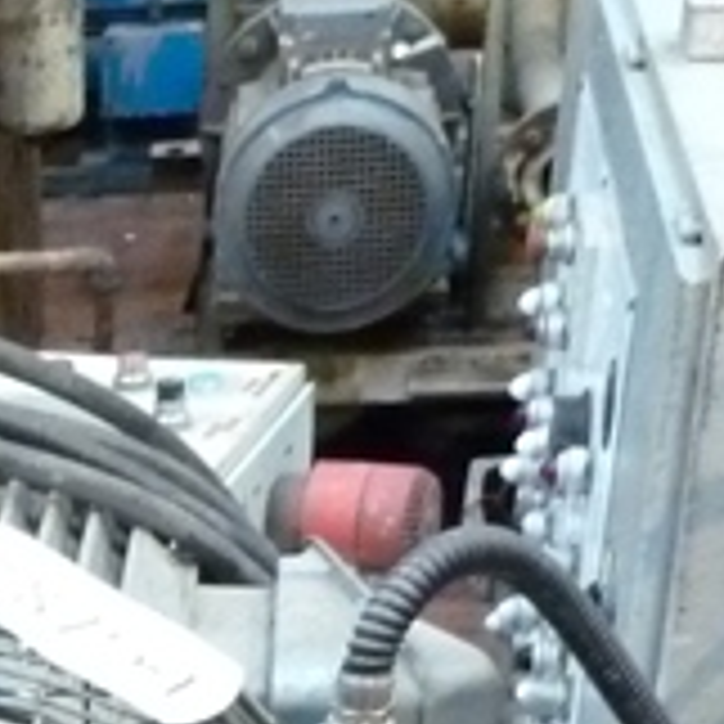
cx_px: -445
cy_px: 1250
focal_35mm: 110
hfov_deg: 14.5
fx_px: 2603
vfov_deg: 14.2
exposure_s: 1/15
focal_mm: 4.1
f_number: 3.3
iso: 800
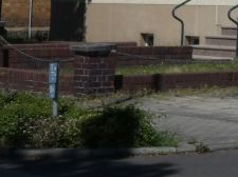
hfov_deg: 9.5
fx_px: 1345
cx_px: 448
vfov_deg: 7.2
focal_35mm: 196
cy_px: -205
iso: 80
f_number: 5.6
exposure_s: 1/800
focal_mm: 7.8
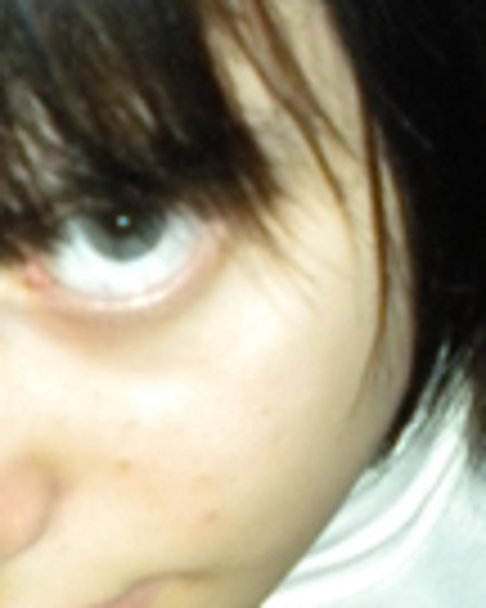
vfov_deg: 16.8
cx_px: 94
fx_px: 2050
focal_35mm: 114
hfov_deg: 13.5
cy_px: 401
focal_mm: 6.3
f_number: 3.1
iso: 800
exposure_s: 1/30
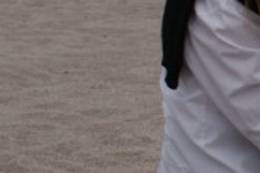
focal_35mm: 355
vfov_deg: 3.9
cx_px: 455
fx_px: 2566
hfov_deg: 5.7
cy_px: 51
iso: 100
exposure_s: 1/125
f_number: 7.1
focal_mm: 35
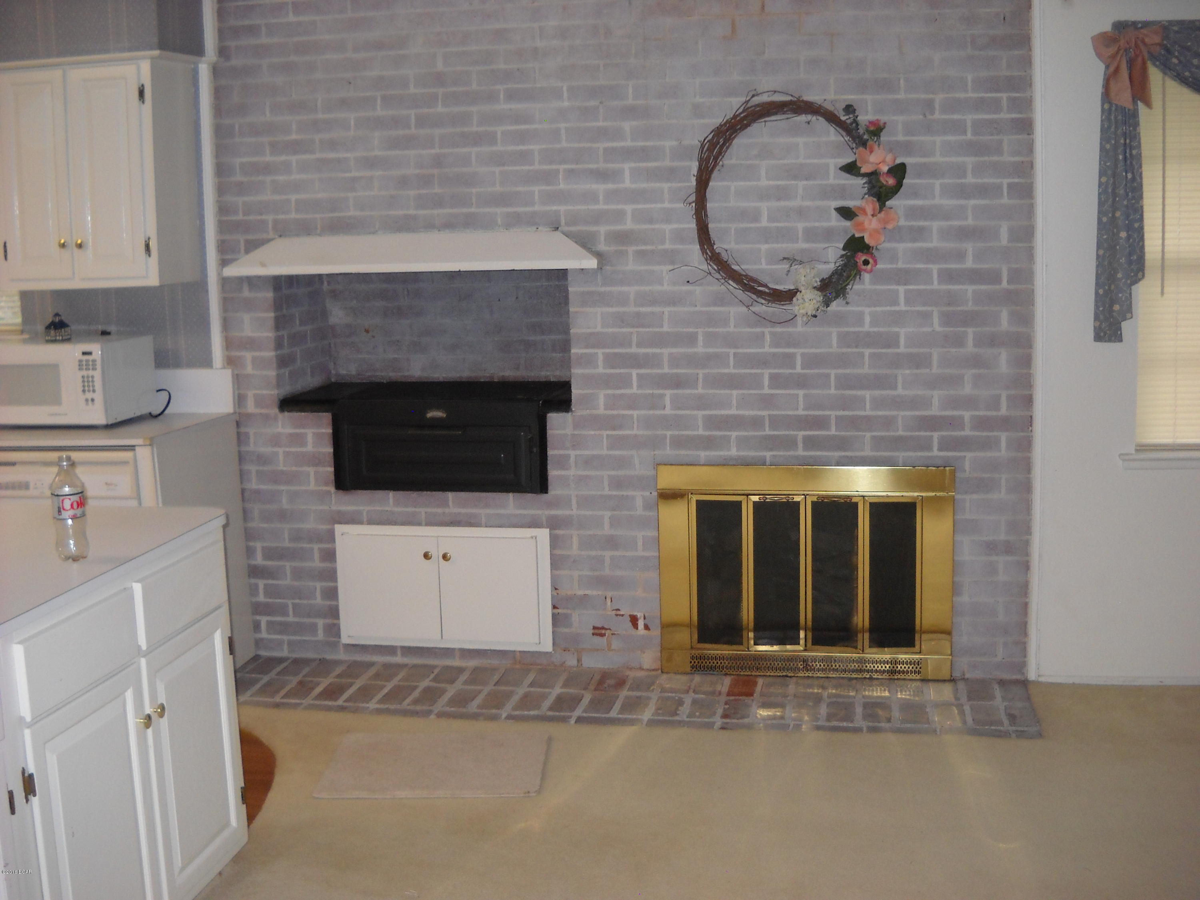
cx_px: 600
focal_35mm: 41
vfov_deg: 35.1
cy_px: 450
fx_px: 1421
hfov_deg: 45.8
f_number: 3.1
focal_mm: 6.72
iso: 200
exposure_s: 1/30
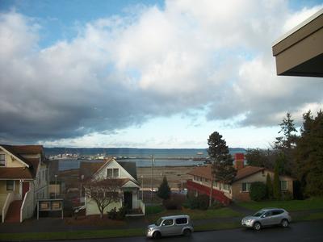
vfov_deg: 44.2
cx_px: 162
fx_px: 299
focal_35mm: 32
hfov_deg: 56.8
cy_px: 121
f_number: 8.8
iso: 80
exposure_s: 1/60
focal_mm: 5.7
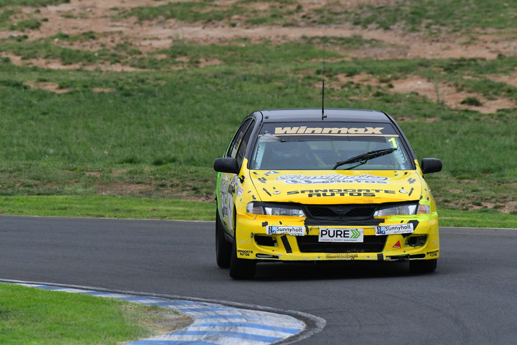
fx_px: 10774
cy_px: 172
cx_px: 258
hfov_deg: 2.7
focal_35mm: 750
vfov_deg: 1.8
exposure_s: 1/640
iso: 2000
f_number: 10
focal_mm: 500
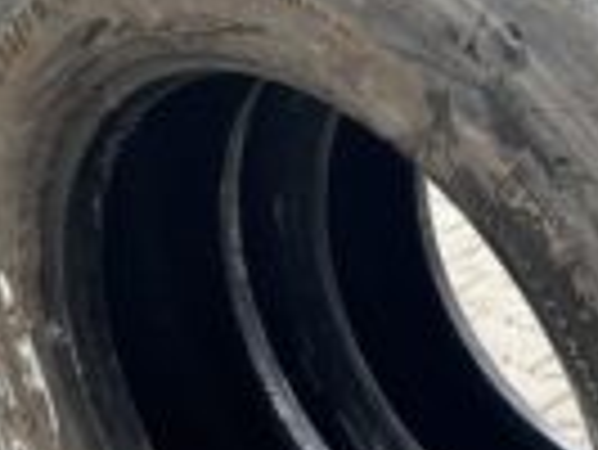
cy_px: 380
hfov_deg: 22.7
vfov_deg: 17.4
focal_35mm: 84
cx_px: 526
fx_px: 1452
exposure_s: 1/121
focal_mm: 4.25
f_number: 1.8
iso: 80
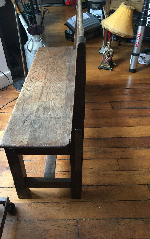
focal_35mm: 31
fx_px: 203
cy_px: 119
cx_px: 60
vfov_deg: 61.2
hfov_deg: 40.4
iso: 160
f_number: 2.2
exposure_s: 1/33
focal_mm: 4.15
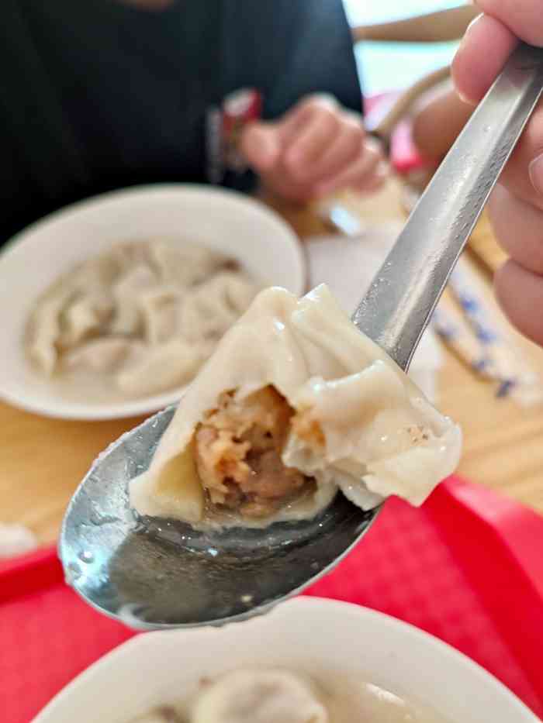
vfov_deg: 69.4
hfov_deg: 54.9
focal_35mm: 25
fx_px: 523
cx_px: 272
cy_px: 362
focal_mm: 5.96
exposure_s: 1/33
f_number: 1.75
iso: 210
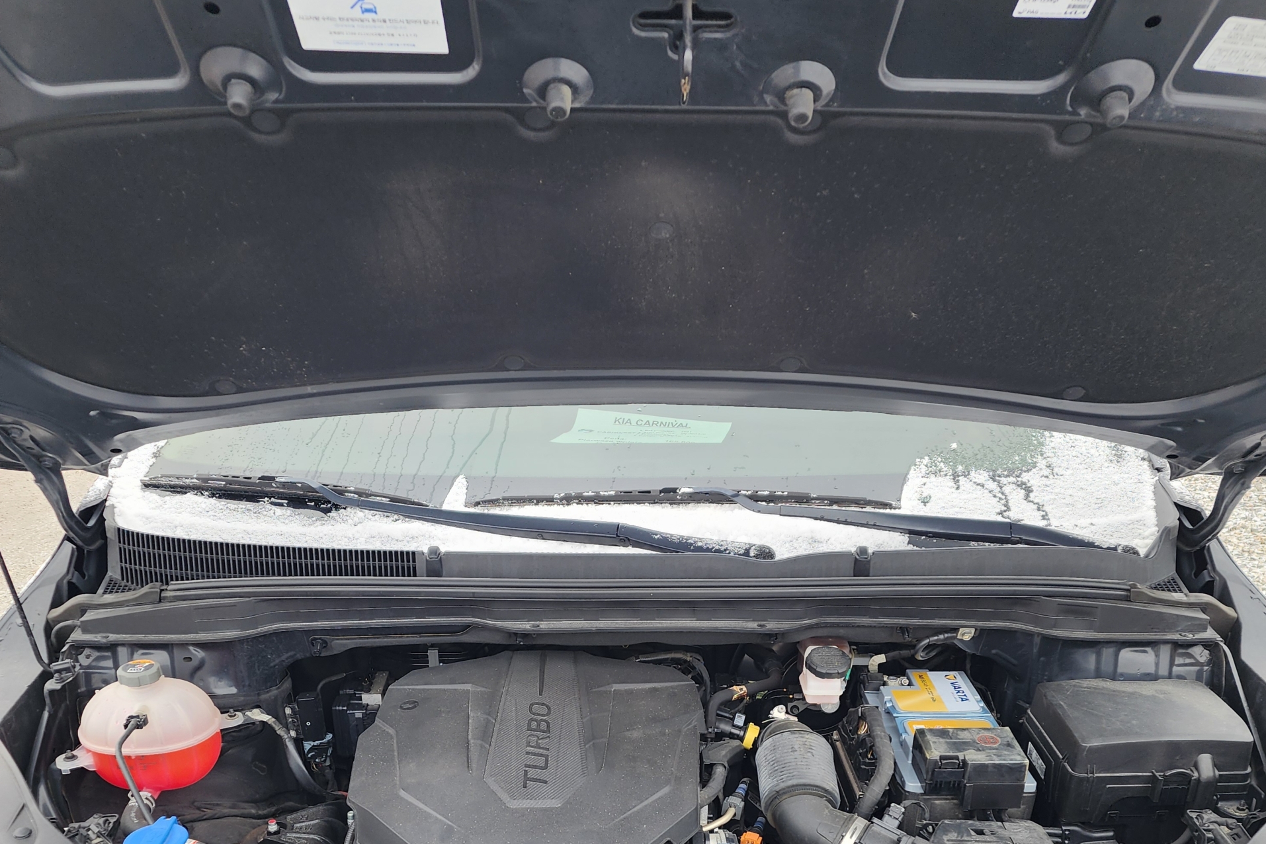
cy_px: 704
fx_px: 1125
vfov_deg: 39.1
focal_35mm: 32
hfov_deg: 58.7
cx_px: 634
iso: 50
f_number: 1.8
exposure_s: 1/180
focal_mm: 6.4
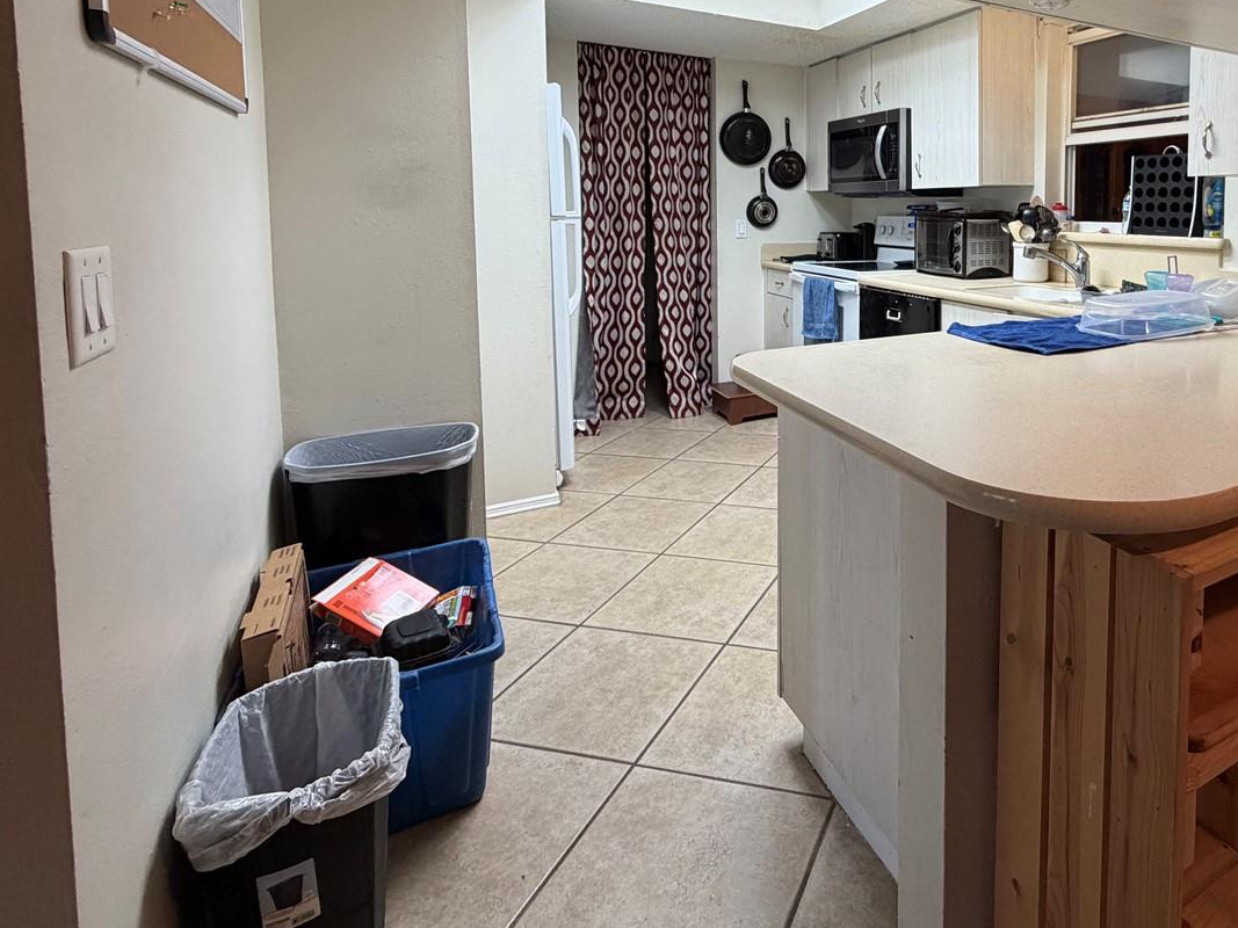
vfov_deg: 60.7
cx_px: 908
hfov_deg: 74.1
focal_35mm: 21
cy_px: 256
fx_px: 751
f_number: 2.2
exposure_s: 1/120
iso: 320
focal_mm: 2.22
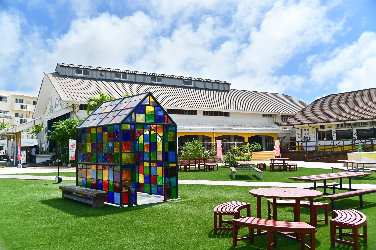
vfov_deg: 41.1
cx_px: 188
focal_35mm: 32
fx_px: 334
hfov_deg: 58.8
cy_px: 125
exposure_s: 1/2000
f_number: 4
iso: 100
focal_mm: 32
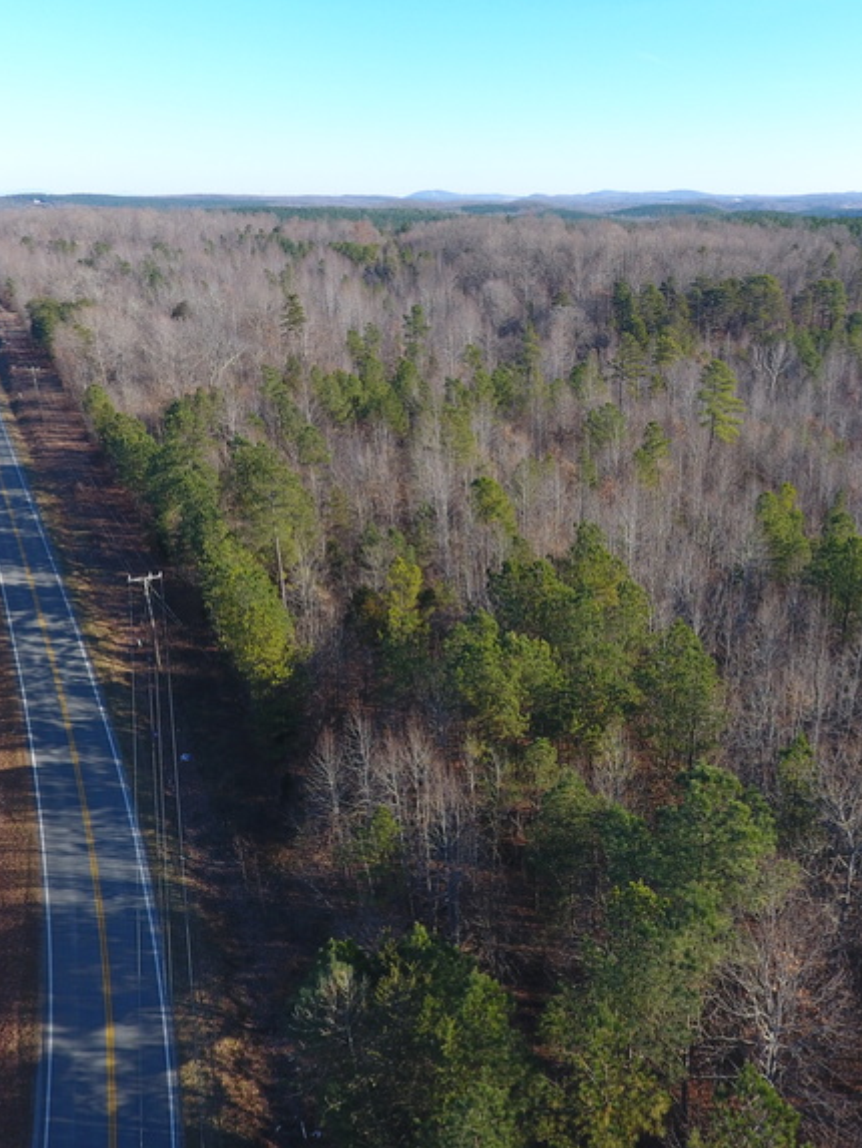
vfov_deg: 65.3
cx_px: 560
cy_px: 575
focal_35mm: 27
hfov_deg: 50.6
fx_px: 896
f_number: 2.8
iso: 100
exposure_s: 1/352
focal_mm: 3.61
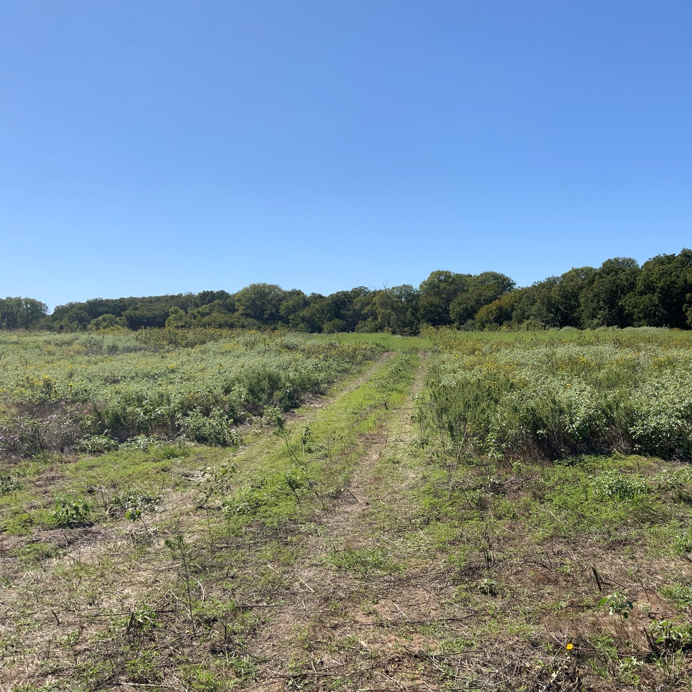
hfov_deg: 46.6
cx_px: 452
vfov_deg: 47.2
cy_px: 348
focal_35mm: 35
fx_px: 792
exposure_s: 1/2667
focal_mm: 3
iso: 20
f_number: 1.8
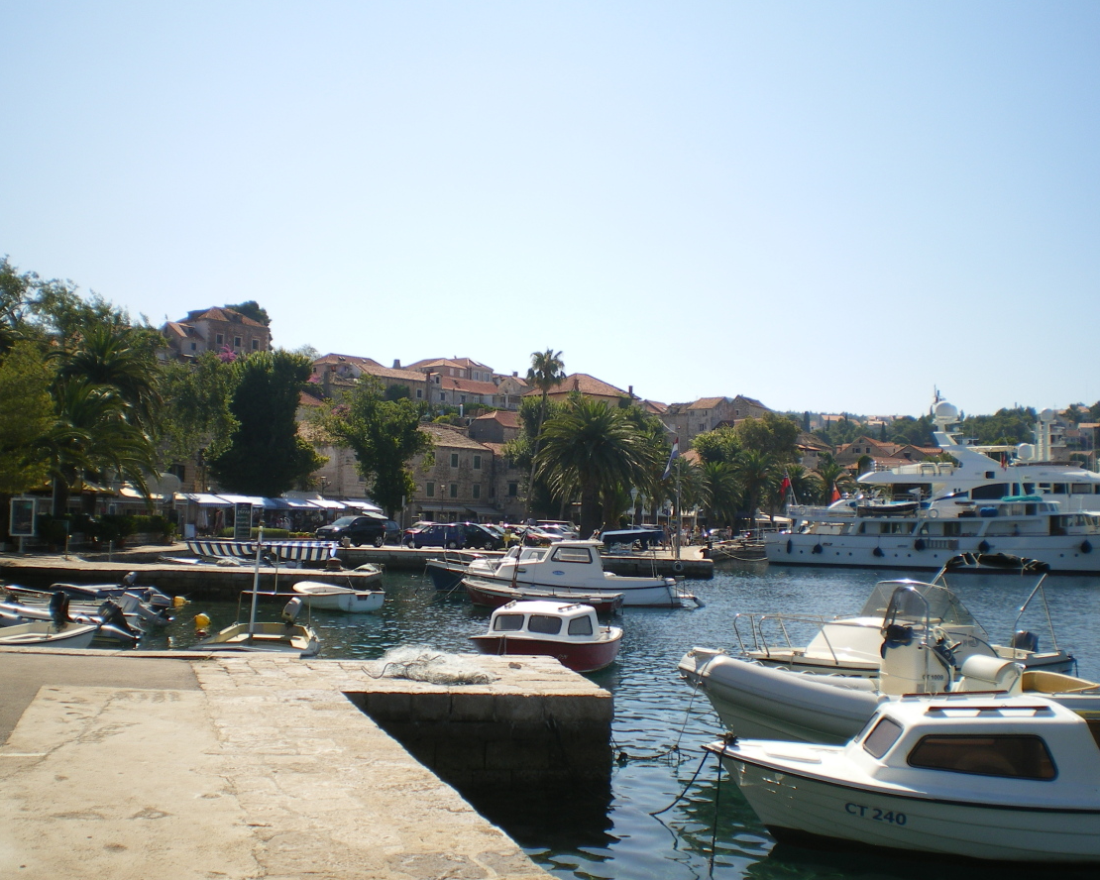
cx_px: 529
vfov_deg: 39.2
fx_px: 1237
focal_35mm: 38
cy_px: 440
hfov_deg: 47.9
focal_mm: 6.3
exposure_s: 1/500
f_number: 4.6
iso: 50
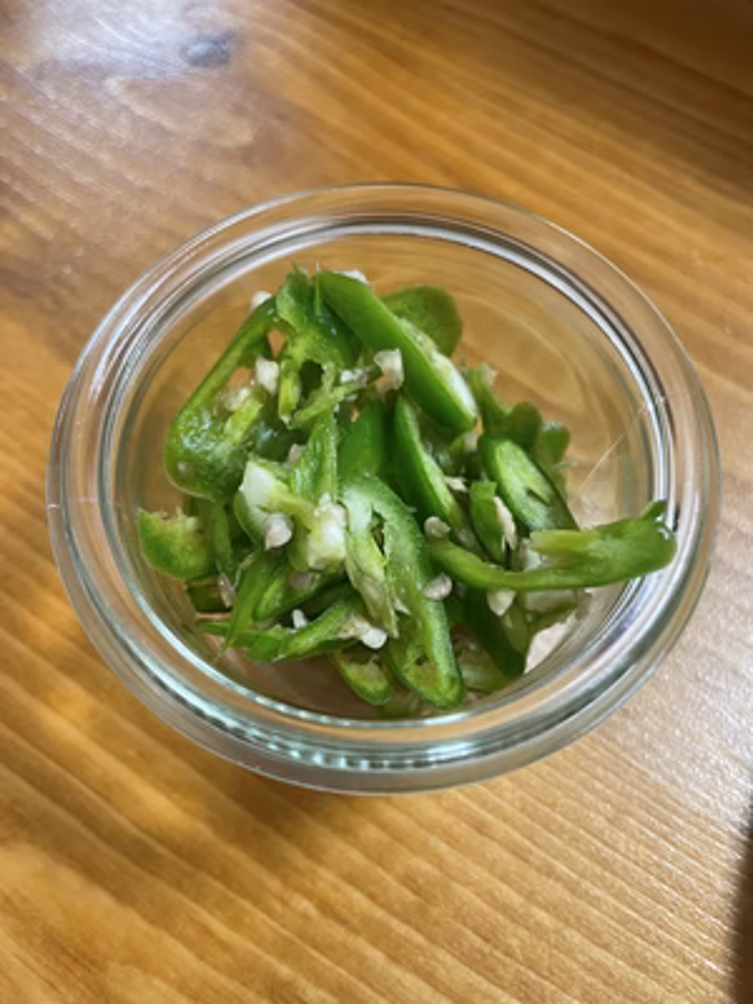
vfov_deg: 67.3
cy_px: 502
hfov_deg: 53.1
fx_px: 754
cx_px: 376
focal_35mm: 26
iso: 250
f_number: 1.6
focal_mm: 4.2
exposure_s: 1/50
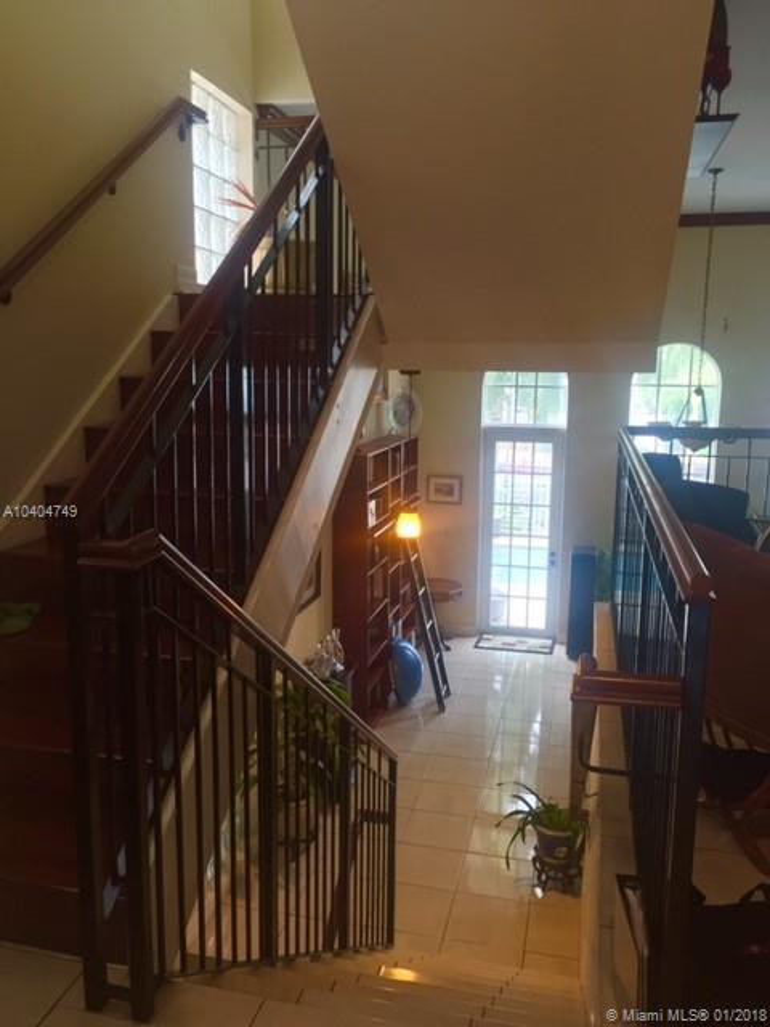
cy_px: 514
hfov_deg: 48.2
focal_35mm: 29
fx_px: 860
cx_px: 385
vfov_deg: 61.7
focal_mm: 4.15
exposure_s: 1/30
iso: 160
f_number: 2.2
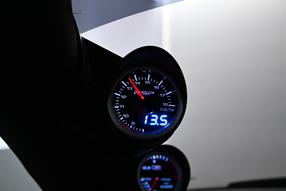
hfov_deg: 43.6
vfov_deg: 29.9
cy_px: 96
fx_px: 357
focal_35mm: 45
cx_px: 143
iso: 1000
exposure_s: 1/100
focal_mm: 30
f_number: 5
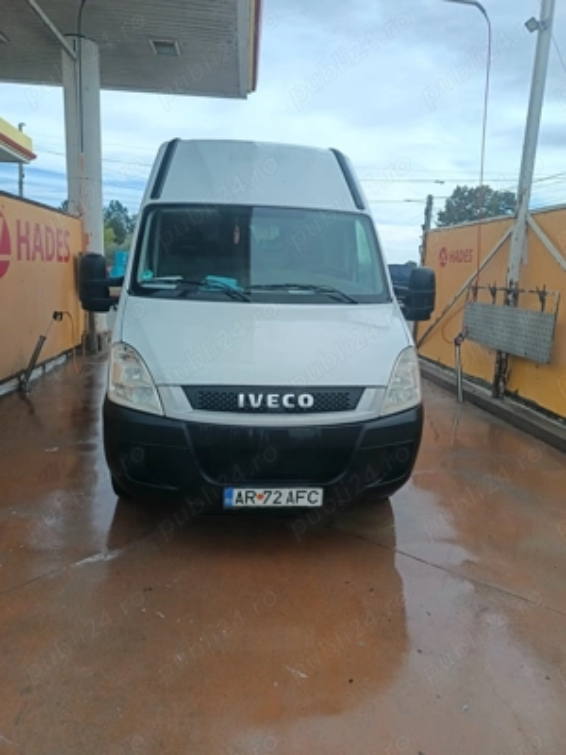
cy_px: 378
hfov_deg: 56.8
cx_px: 283
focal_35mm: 24
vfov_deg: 71.6
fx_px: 523
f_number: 1.75
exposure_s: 1/900
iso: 274
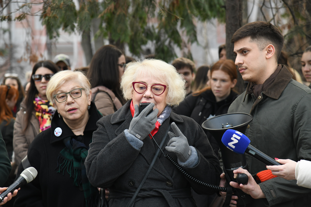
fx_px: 1037
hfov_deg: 17.1
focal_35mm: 120
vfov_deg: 11.4
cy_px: 104
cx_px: 156
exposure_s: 1/400
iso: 2000
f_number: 5.6
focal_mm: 120
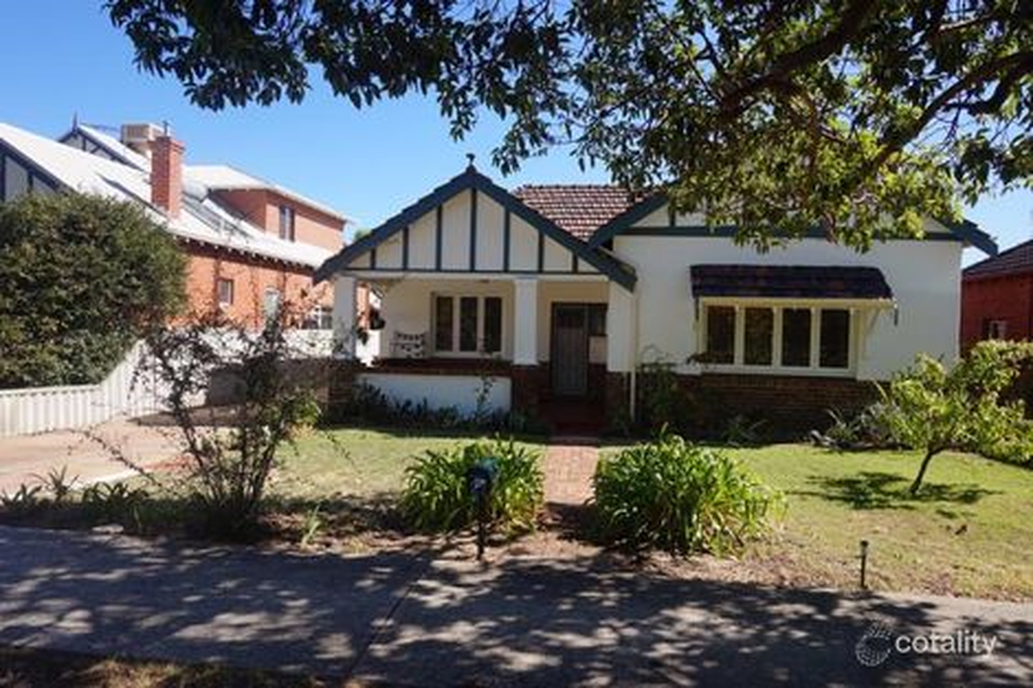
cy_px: 344
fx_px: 688
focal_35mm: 24
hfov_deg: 73.8
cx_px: 516
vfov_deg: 53.1
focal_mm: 16
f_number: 11
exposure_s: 1/60
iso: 100
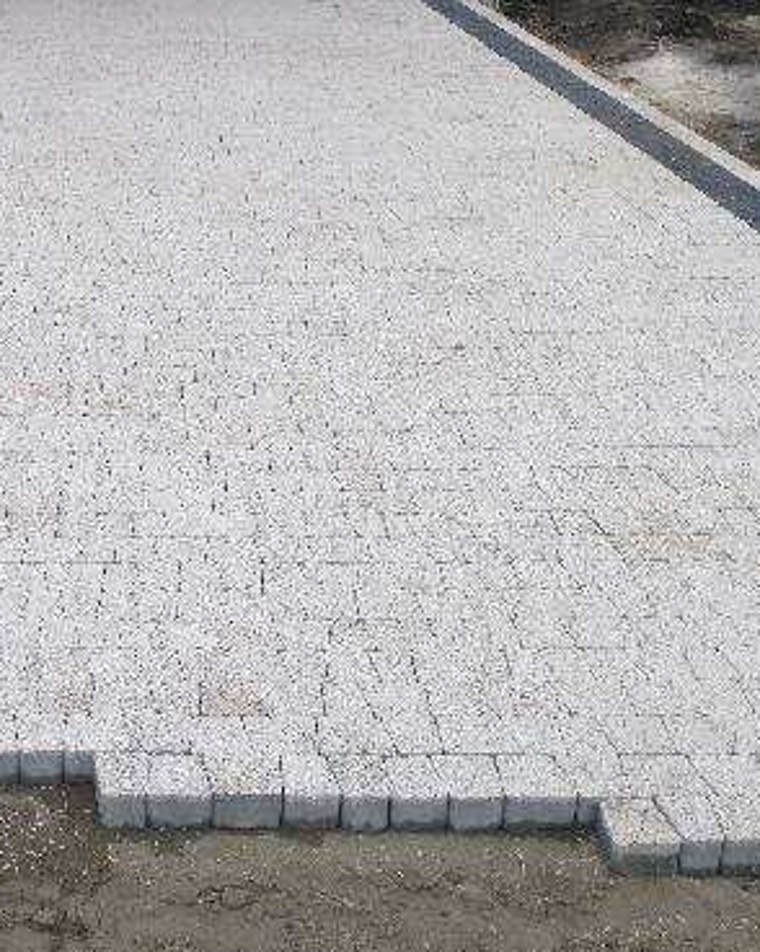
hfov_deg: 27.5
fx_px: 1463
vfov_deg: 35.8
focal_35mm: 52
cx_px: 5
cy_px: 345
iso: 100
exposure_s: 1/339
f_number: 2
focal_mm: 2.96
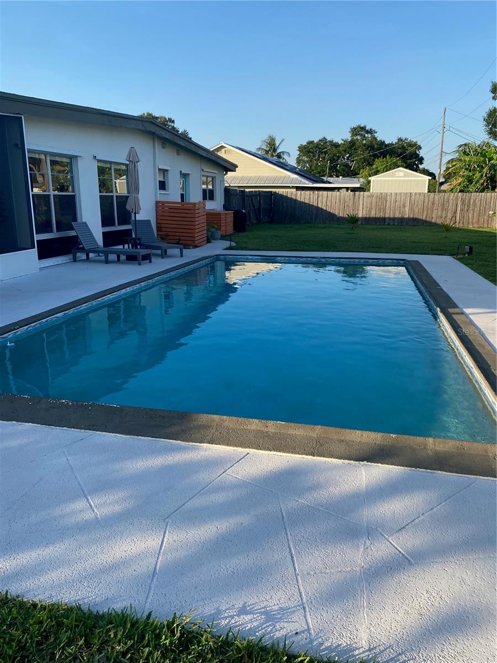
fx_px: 498
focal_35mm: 26
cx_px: 248
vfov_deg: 67.3
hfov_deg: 53.1
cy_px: 332
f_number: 1.8
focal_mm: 4.25
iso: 32
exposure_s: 1/1316
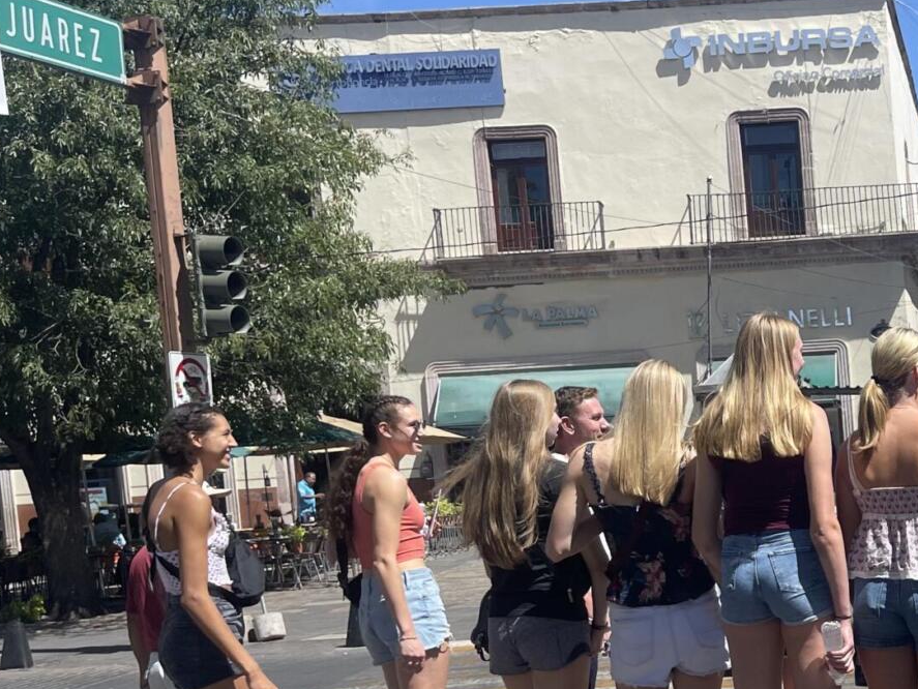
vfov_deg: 24.2
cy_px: 518
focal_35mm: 60
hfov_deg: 28.9
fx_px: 1592
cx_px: 1028
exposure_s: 1/2597
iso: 32
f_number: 1.6
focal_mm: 5.1
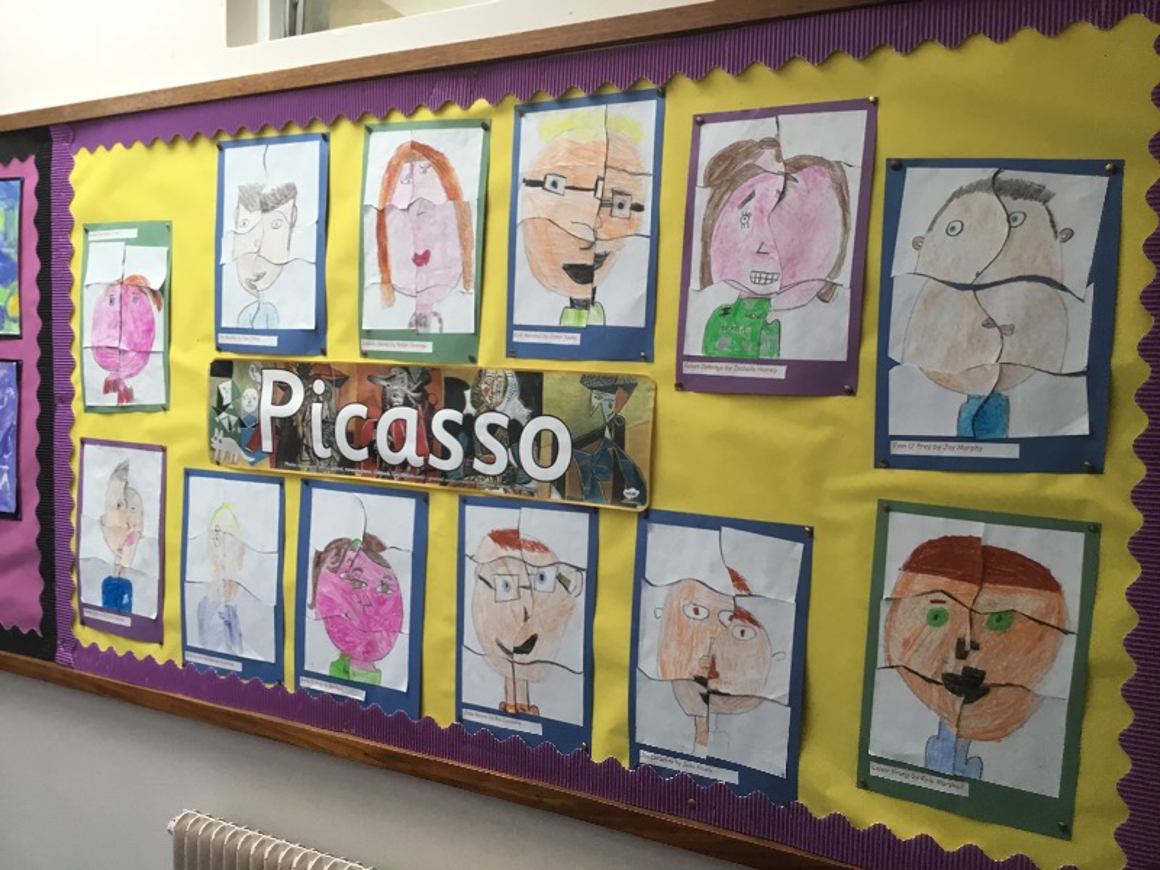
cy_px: 435
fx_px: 1039
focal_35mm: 31
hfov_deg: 58.4
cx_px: 580
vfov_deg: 45.4
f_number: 2.4
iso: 32
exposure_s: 1/33
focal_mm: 3.3
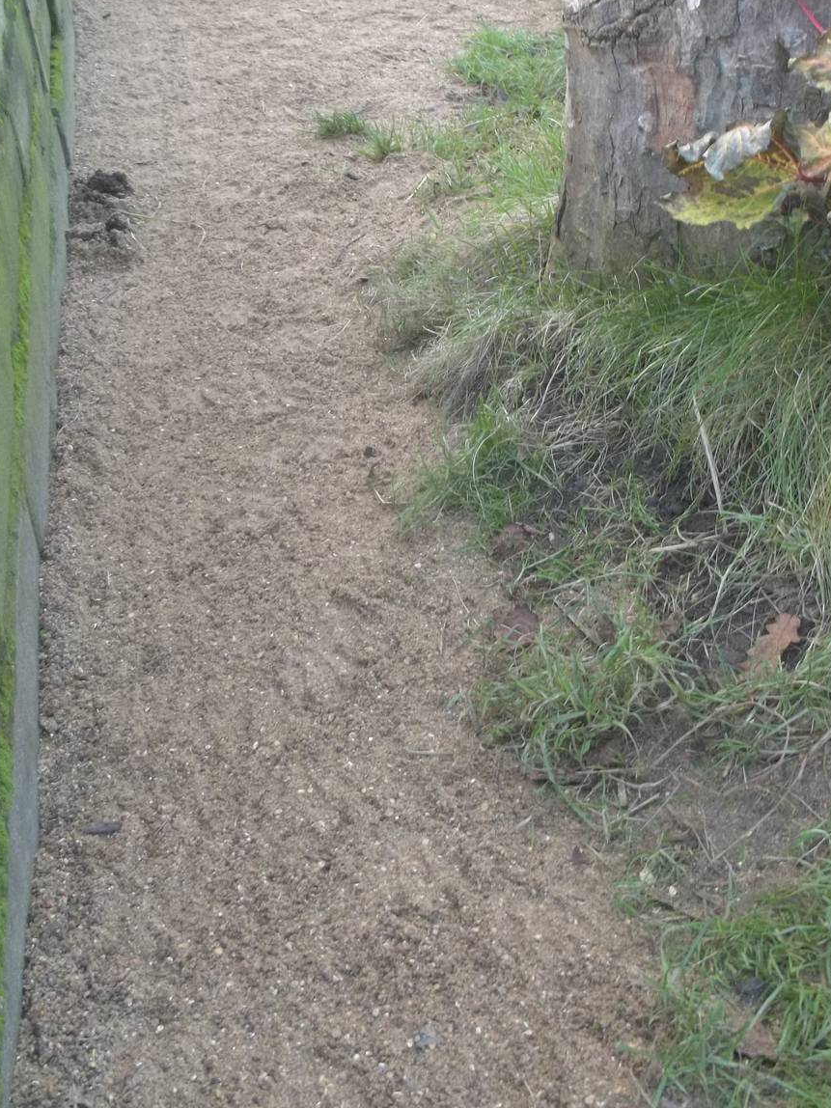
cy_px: 367
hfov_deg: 31.5
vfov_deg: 40.7
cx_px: 444
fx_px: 1472
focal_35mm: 46
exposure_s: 1/15
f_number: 3.3
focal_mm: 5.9
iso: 160
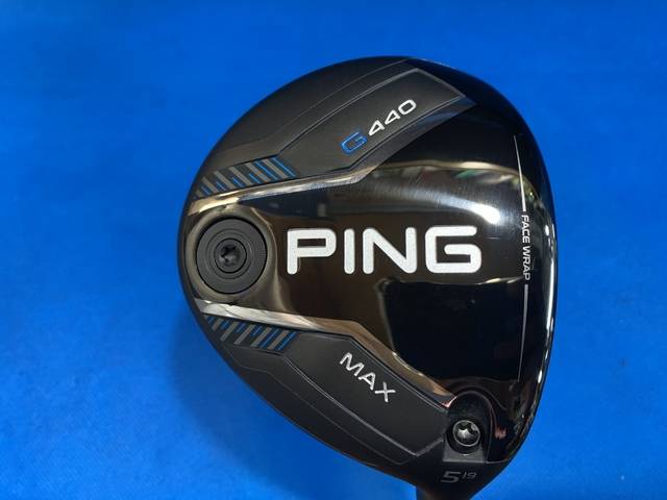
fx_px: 501
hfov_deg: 67.3
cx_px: 334
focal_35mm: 26
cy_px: 250
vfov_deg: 53.1
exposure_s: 1/60
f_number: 1.8
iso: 250
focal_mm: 4.25
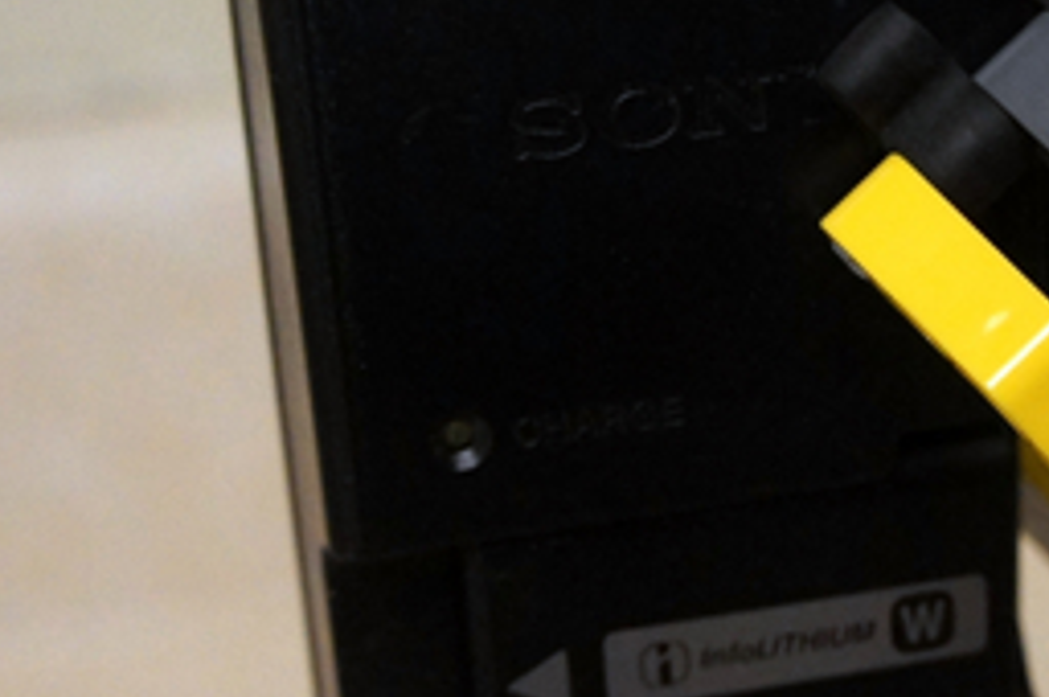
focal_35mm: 99
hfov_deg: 20.2
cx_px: 979
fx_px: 2868
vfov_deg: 13.8
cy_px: 357
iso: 1600
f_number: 4
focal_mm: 21
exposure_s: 1/80
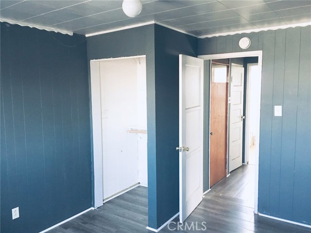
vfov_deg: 48.2
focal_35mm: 29
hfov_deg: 61.7
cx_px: 156
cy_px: 116
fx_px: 261
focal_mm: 4.15
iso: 125
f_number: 2.2
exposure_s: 1/30
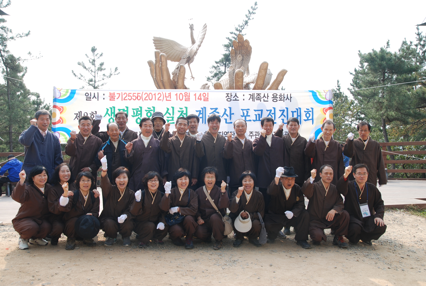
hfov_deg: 57.1
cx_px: 213
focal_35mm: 33
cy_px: 143
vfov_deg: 40.1
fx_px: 391
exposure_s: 1/125
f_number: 6.3
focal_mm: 22
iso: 100
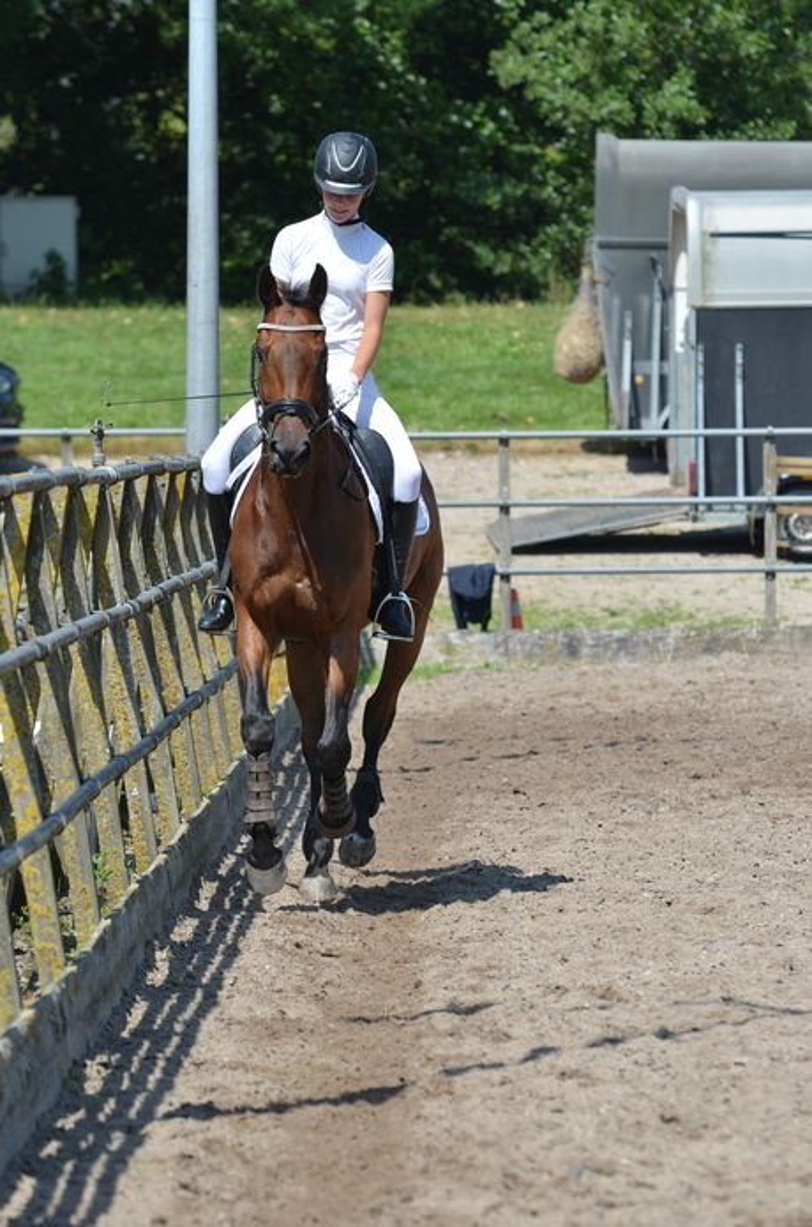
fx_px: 8160
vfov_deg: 8.6
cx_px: 406
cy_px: 614
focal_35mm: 240
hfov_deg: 5.7
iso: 100
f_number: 5
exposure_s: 1/640
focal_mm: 160
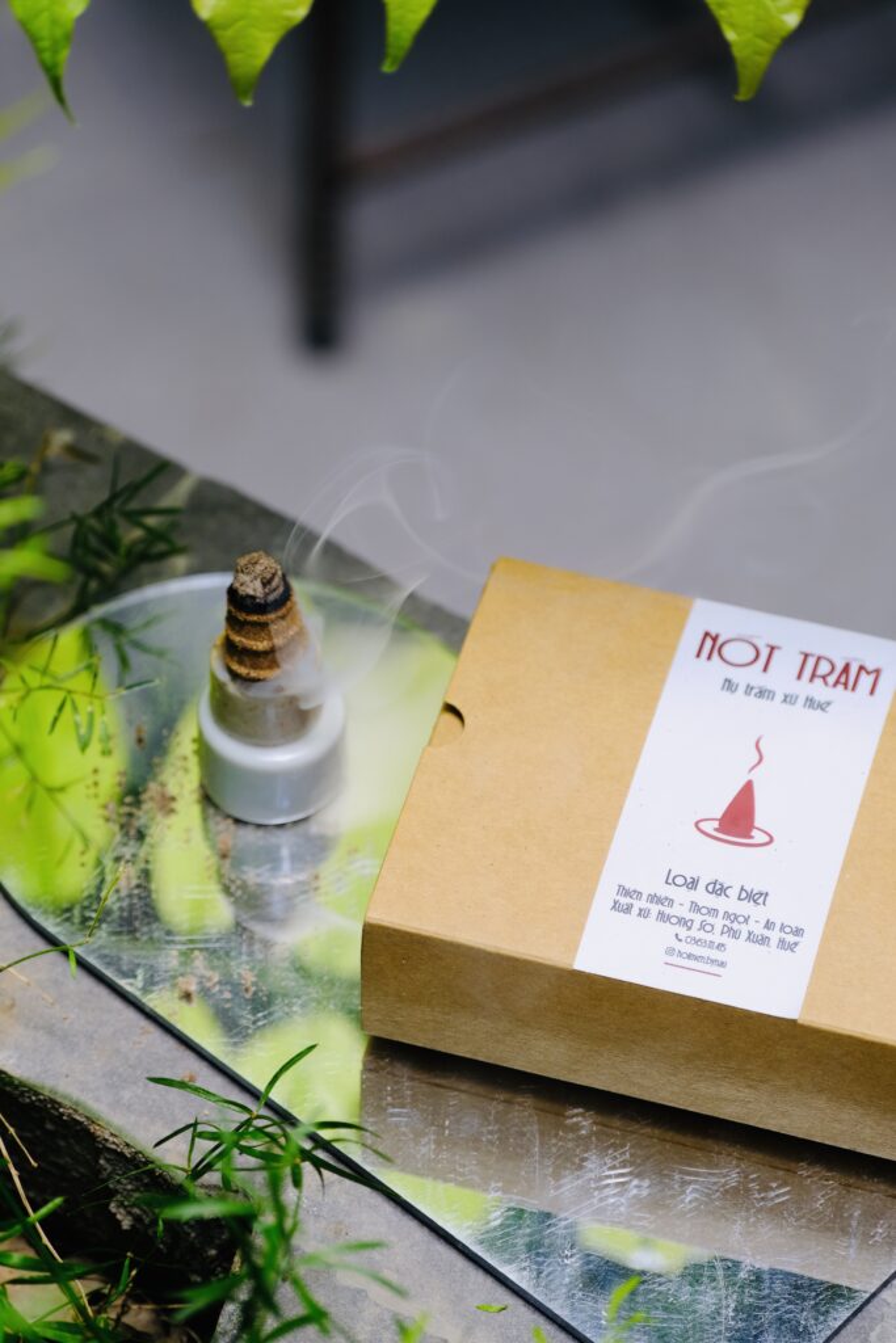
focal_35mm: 126
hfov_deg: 10.9
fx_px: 4702
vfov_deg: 16.3
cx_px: 448
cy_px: 672
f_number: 4.5
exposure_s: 1/60
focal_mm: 84.3
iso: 160
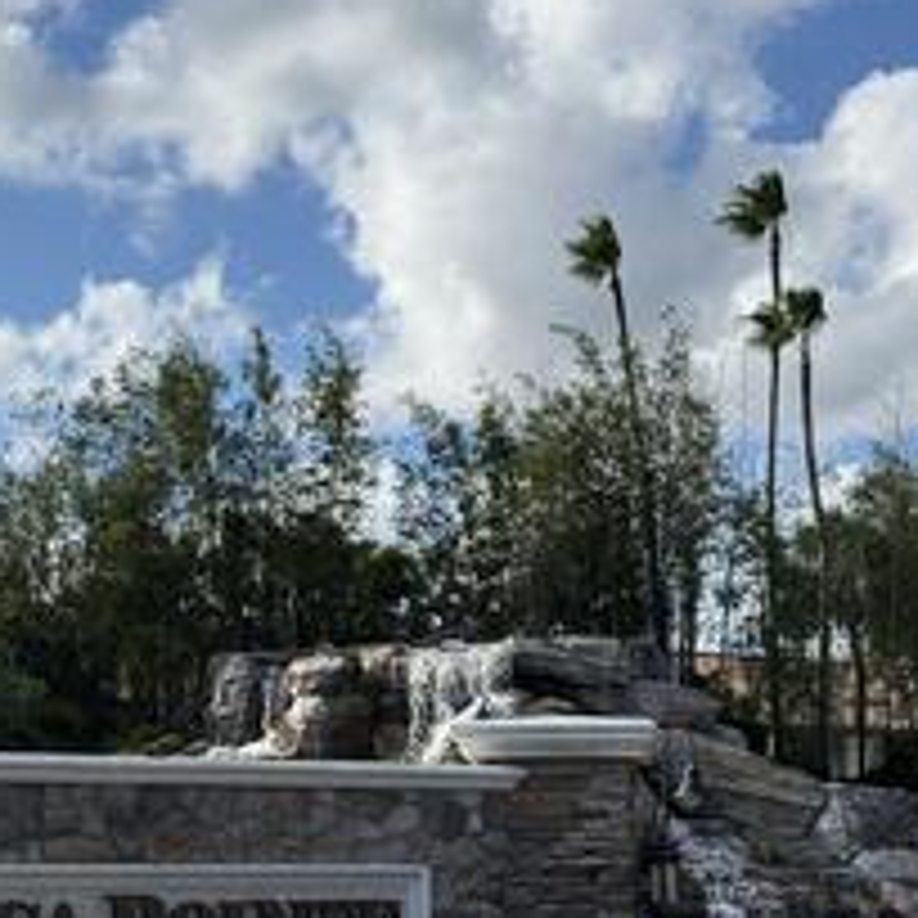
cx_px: 225
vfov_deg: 20.8
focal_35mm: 83
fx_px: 2490
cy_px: 576
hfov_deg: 20.7
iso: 64
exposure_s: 1/6536
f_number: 1.78
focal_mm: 6.76
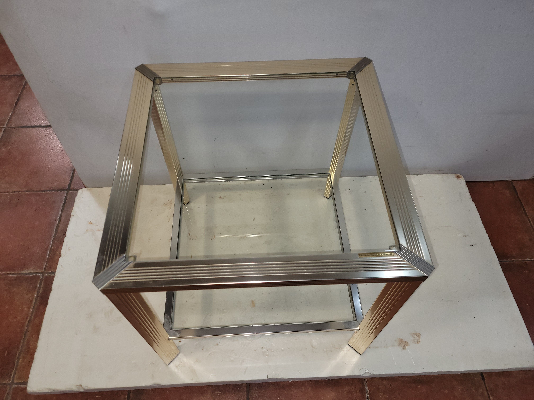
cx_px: 267
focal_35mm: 26
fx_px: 401
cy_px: 200
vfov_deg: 53.1
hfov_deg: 67.3
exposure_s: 1/50
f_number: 1.8
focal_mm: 5.4
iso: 100
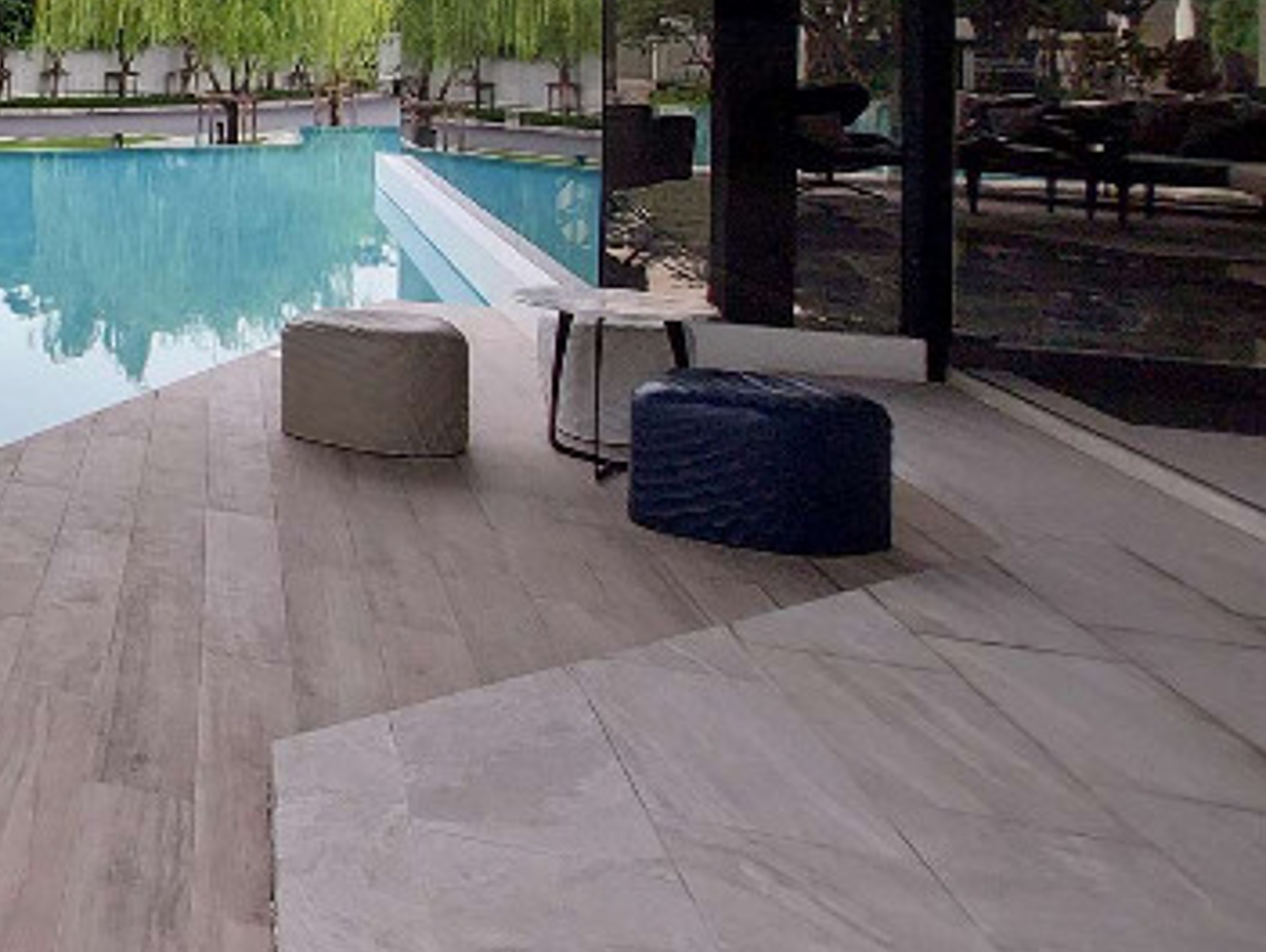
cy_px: 0
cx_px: -505
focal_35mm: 37
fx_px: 1355
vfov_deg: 35.1
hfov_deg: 32.1
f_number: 2.2
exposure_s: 1/104
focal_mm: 1.74
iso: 50
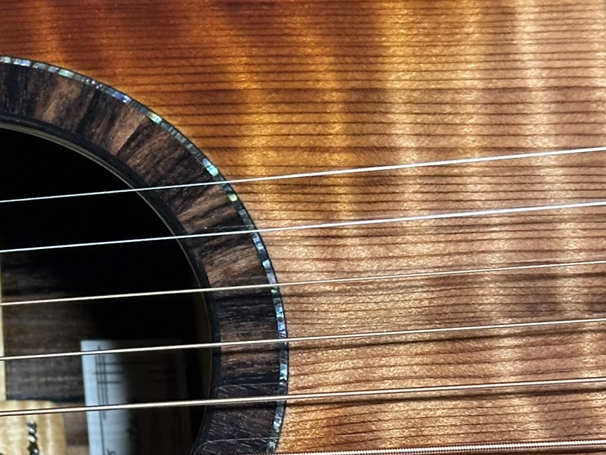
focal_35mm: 114
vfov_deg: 13.0
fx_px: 1996
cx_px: -29
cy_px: 252
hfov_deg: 16.8
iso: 640
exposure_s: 1/30
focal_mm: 6.86
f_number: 1.78
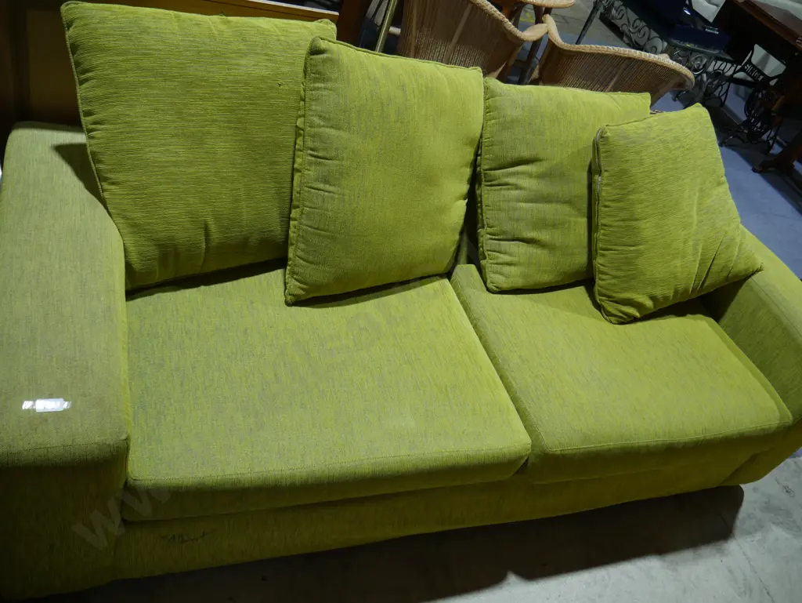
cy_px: 302
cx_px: 401
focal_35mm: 28
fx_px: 649
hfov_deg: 63.4
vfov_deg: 49.8
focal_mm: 14
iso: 200
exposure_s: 1/60
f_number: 3.5
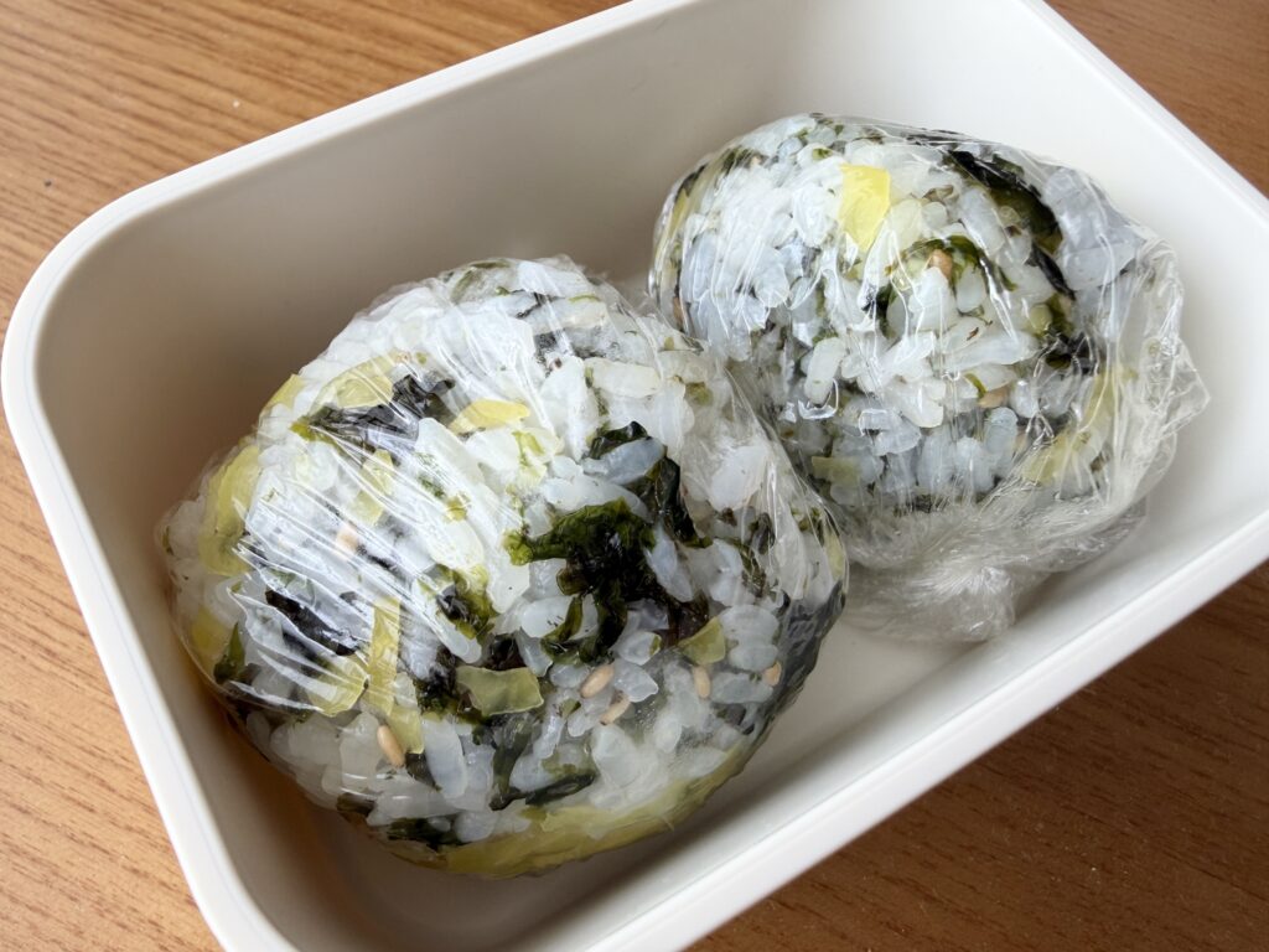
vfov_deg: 56.8
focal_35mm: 24
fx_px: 880
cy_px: 476
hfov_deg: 71.6
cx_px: 634
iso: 64
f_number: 2.2
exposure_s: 1/121
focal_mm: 2.22
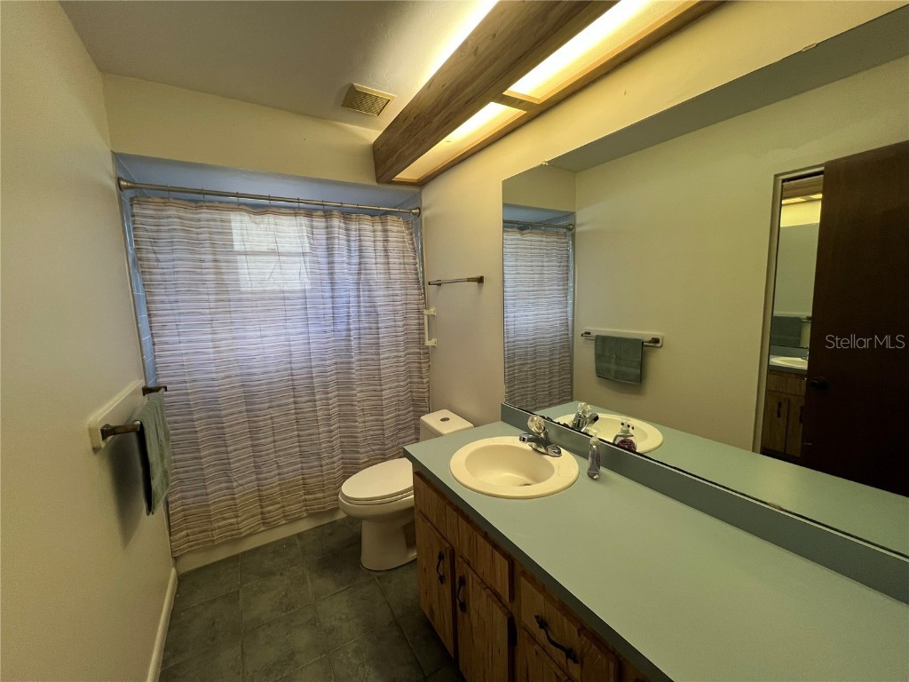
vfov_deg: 89.9
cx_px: 454
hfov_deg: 106.2
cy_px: 341
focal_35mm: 13
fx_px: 341
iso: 160
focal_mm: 1.57
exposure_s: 1/60
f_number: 1.8
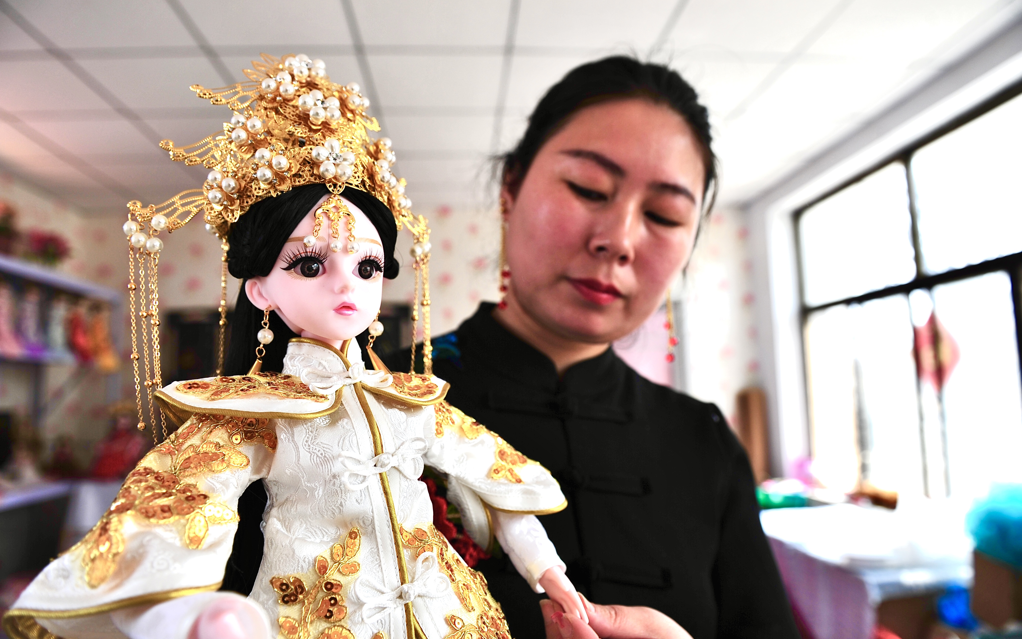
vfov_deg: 49.3
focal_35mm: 25
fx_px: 696
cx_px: 517
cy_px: 309
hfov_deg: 72.5
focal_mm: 24
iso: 200
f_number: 4
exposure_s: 1/250
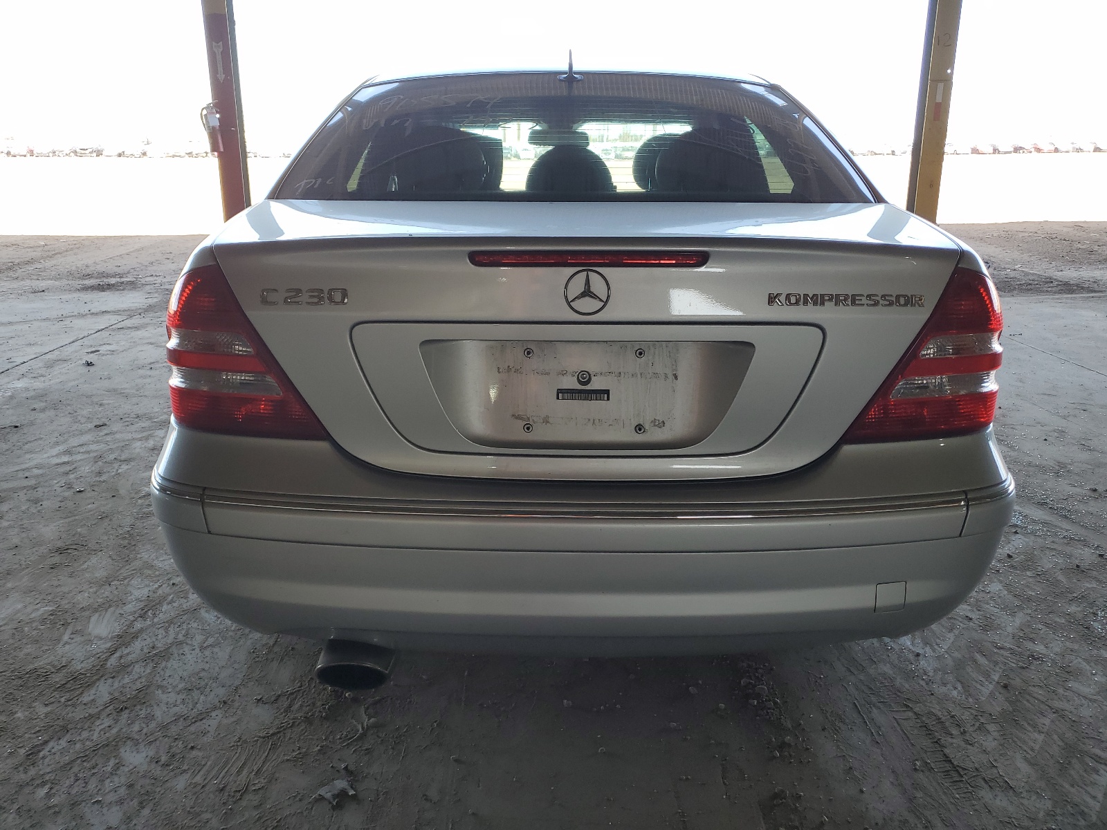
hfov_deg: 67.3
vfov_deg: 53.1
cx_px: 554
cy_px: 415
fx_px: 831
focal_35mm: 26
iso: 50
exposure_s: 1/227
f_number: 1.5
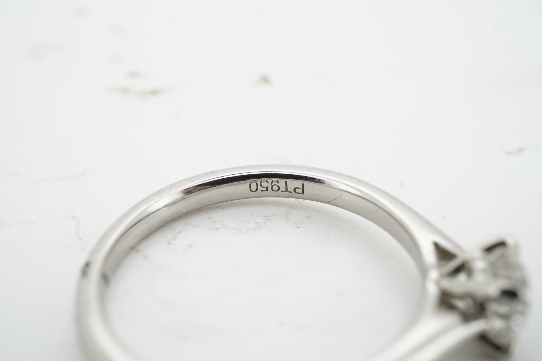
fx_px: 677
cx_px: 271
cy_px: 180
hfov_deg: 43.6
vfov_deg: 29.9
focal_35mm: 45
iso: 200
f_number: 22
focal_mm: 30
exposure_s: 1/100
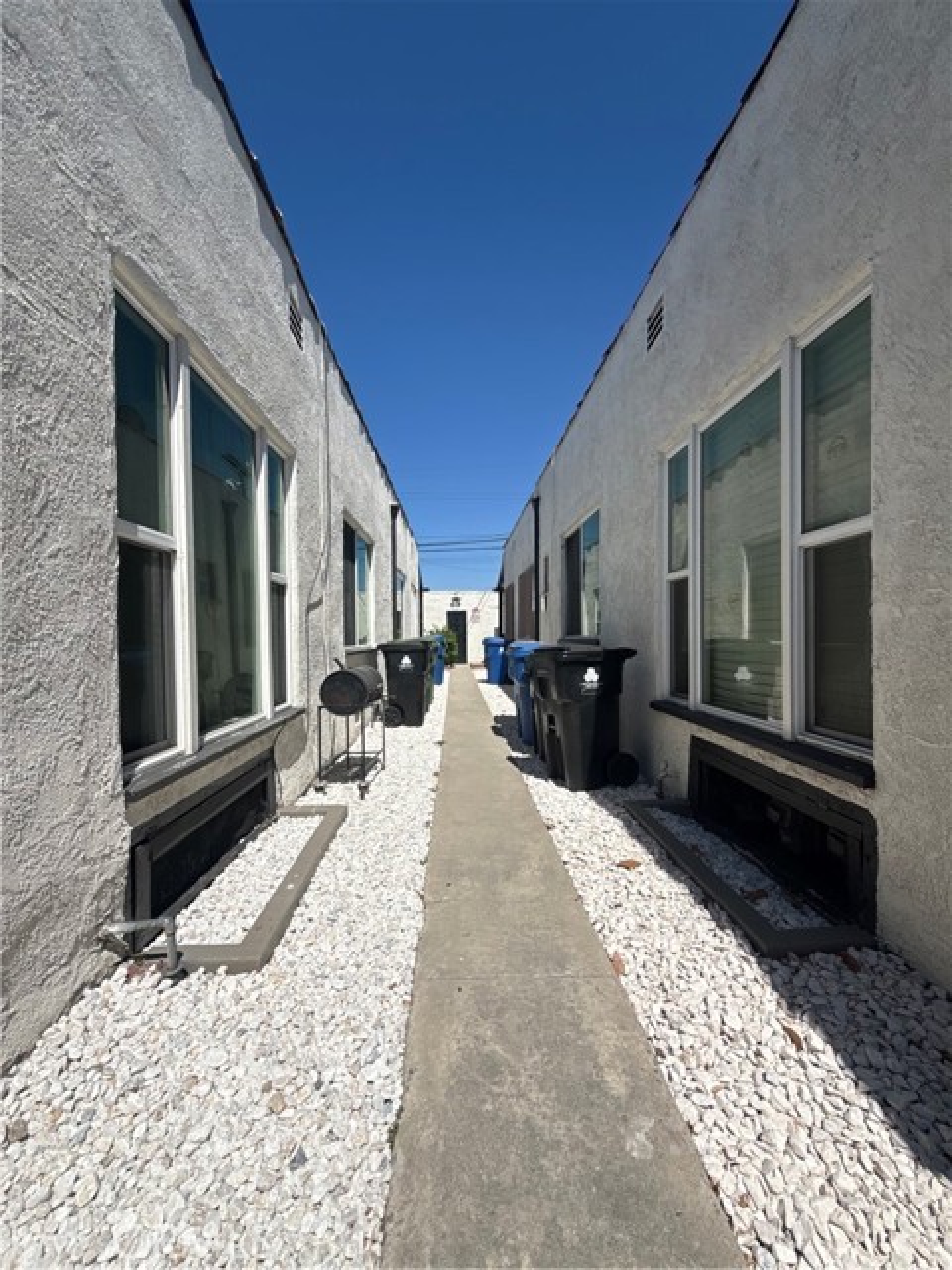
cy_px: 635
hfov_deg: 85.7
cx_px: 476
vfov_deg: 102.1
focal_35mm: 14
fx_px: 513
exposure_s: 1/4762
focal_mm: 2.22
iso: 50
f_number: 2.2
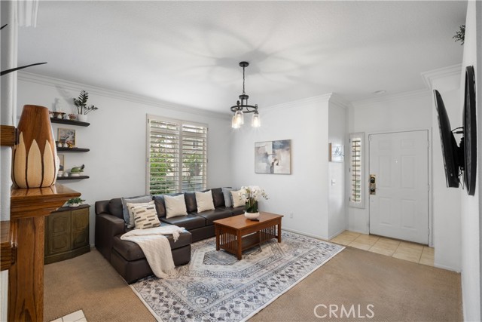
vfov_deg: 73.8
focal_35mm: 16
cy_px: 161
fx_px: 214
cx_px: 241
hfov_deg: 96.7
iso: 64
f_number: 22
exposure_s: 15
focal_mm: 16
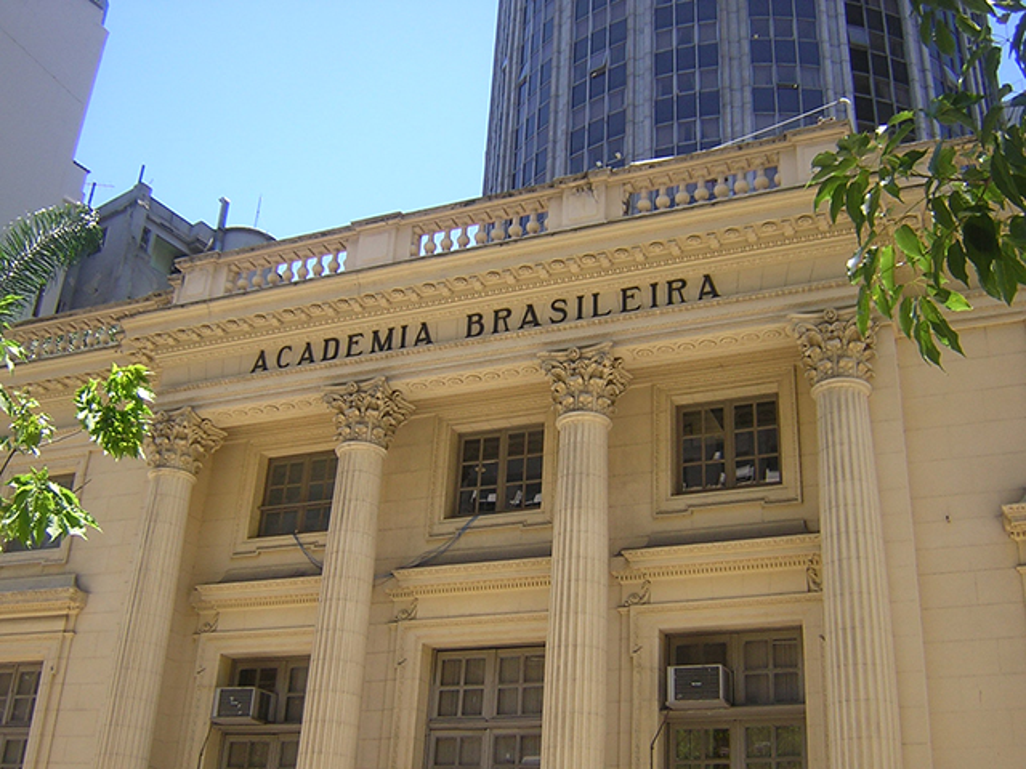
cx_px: 513
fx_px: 1186
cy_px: 384
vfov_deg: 36.0
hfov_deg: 46.8
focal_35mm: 40
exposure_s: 1/486
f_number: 2.7
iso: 100
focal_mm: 5.2
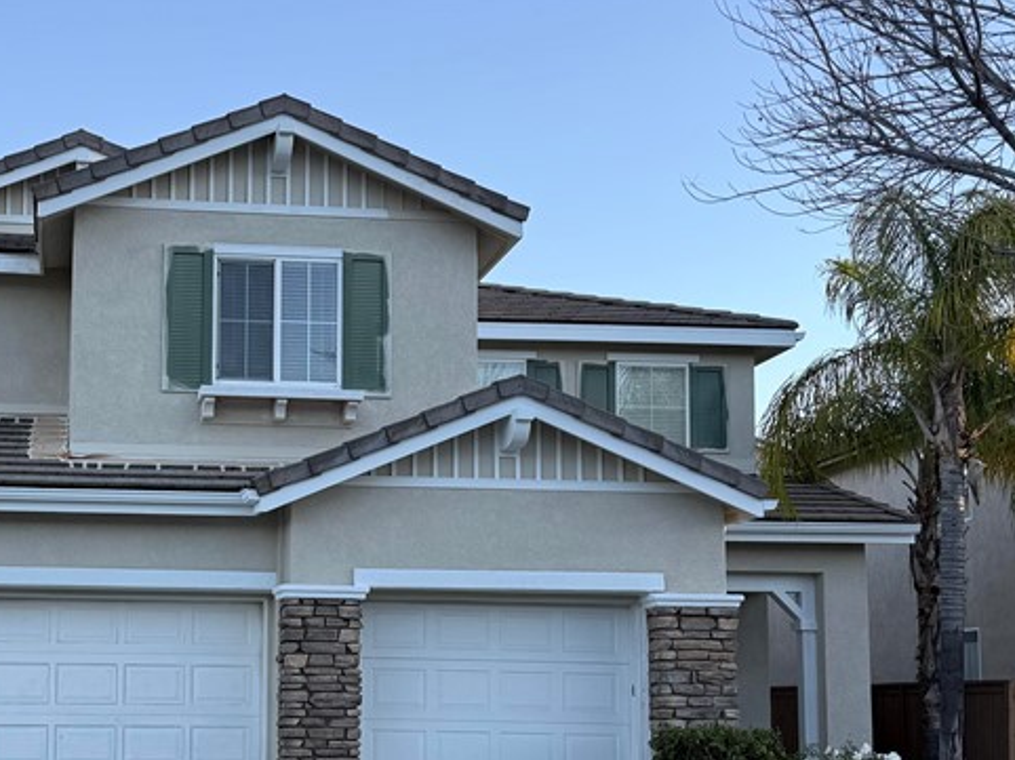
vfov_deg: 28.2
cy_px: 560
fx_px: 1495
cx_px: 208
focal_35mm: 51
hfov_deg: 36.3
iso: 80
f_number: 1.78
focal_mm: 6.76
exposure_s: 1/677
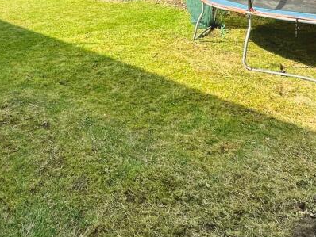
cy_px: -38
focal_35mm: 36
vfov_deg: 33.4
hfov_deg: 49.6
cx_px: 85
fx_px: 329
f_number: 2.2
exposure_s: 1/1383
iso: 40
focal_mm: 2.22
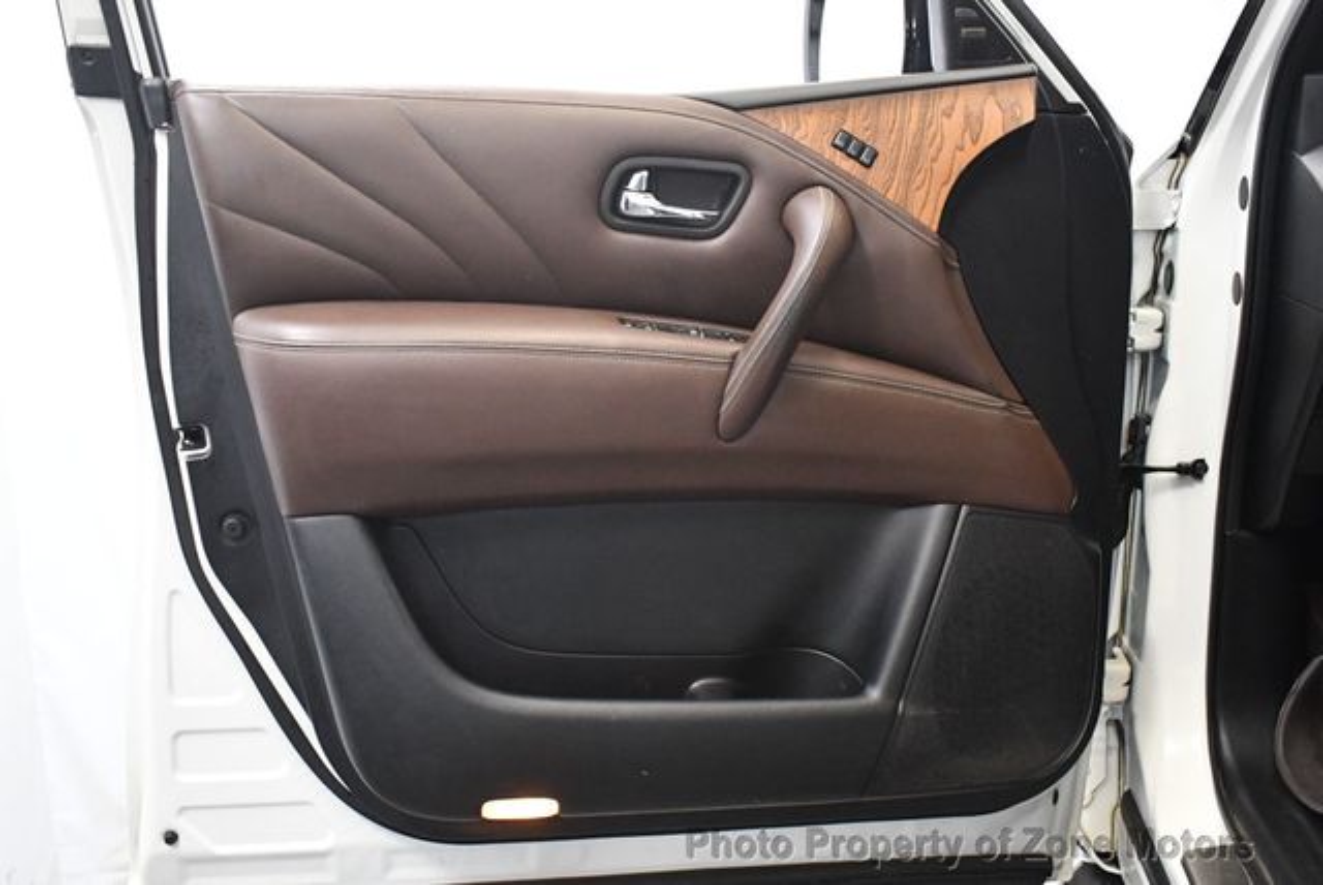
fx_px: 1324
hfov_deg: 53.1
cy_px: 442
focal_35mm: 36
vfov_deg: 36.9
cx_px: 662
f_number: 3.5
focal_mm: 18
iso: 3200
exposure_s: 1/100
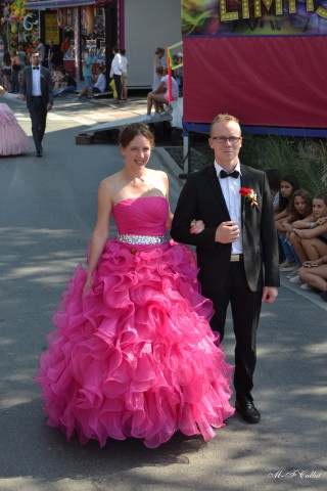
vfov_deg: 27.0
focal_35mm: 75
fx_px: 1022
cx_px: 164
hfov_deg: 18.2
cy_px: 246
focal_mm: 50
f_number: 6.3
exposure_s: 1/160
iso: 100
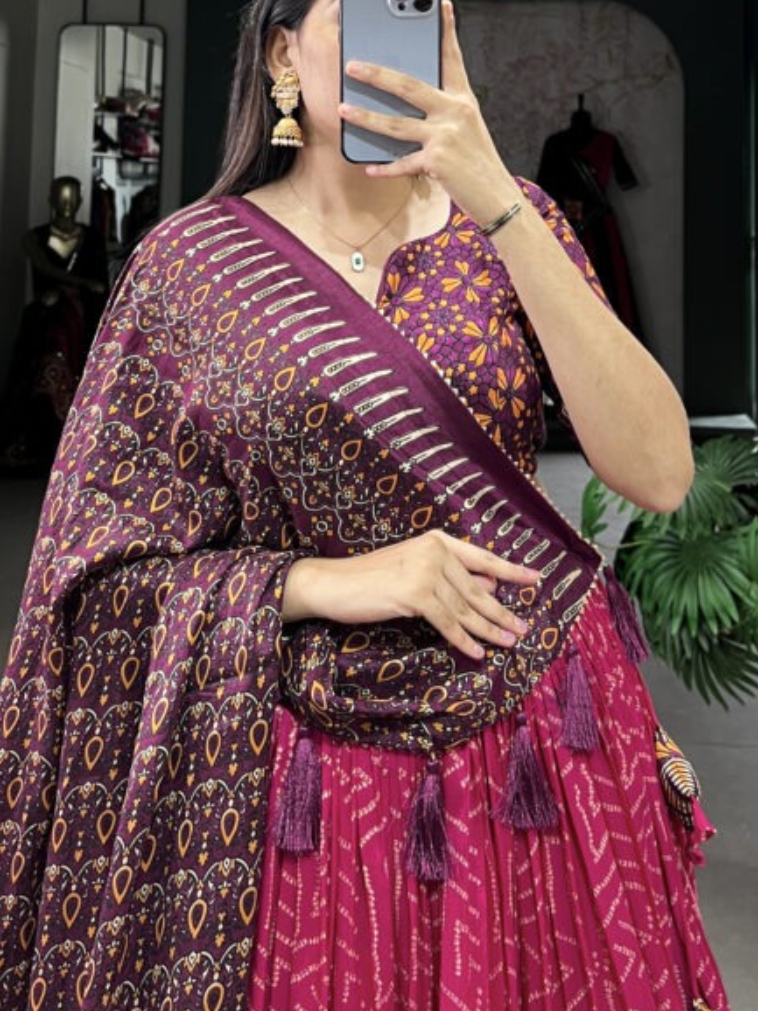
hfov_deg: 39.6
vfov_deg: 50.8
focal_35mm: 36
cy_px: 374
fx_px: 1052
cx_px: 368
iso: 64
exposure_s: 1/50
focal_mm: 5.7
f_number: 1.5
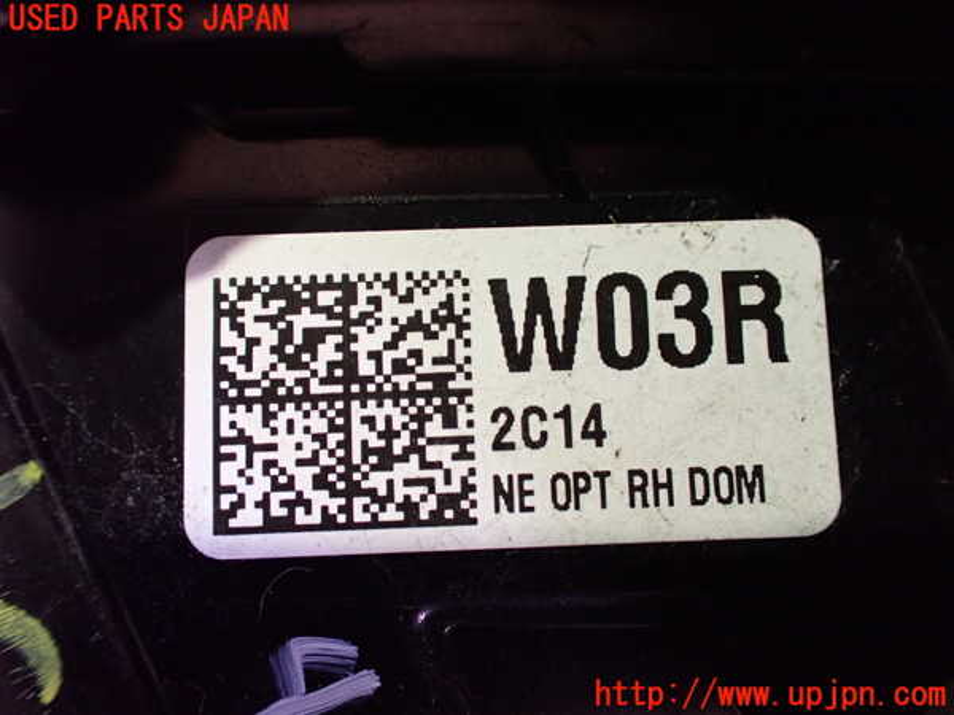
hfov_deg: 60.0
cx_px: 477
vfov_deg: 46.8
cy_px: 358
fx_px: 827
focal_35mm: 30
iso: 1000
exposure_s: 1/30
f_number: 2.3
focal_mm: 5.4
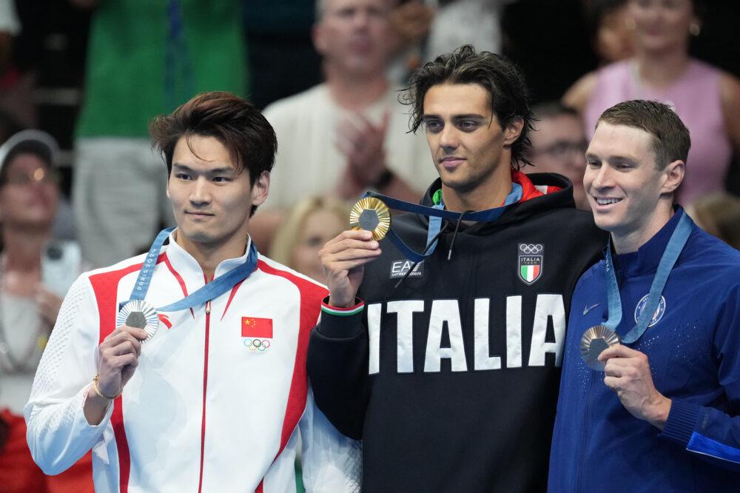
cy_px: 246
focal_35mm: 900
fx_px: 18493
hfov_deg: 2.3
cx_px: 370
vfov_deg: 1.5
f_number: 4
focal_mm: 600
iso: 4000
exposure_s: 1/1000
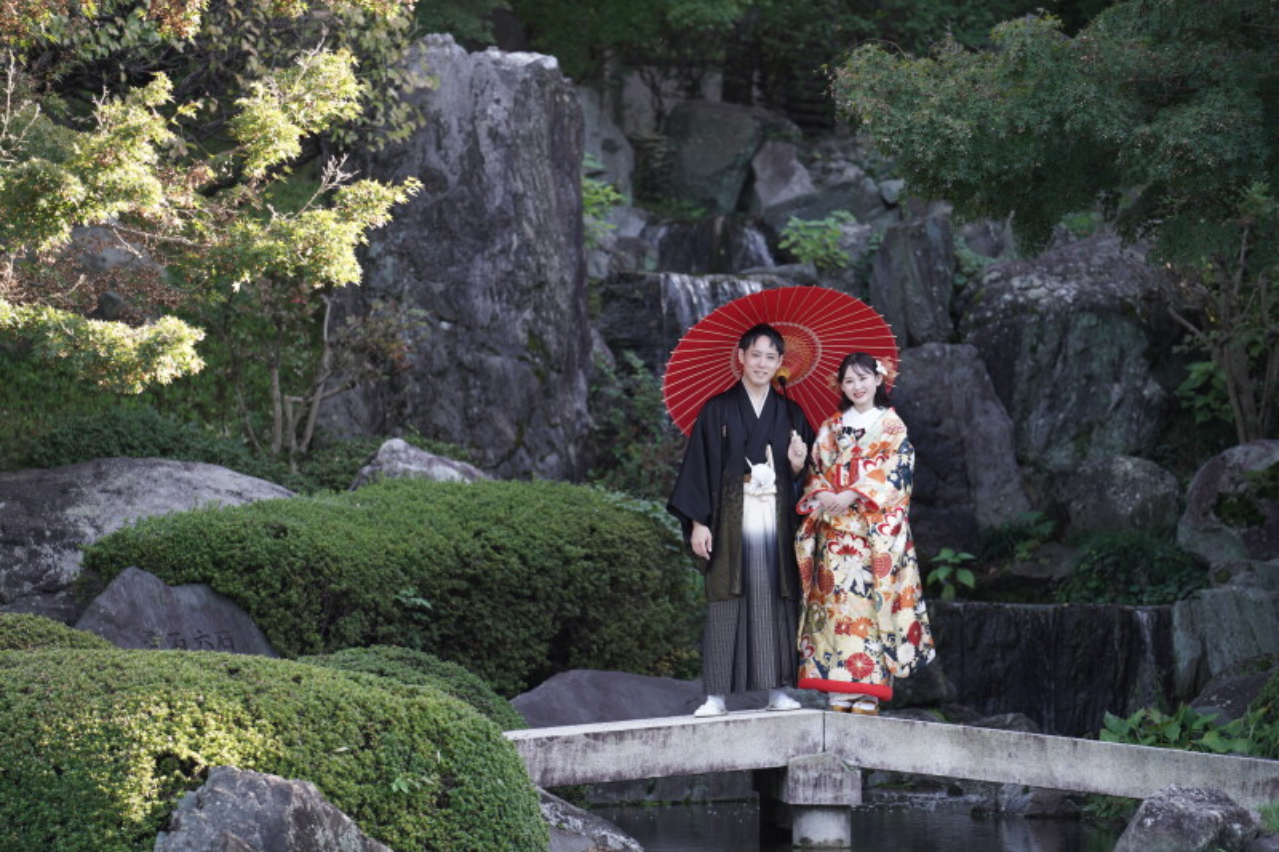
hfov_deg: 10.3
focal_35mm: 200
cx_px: 640
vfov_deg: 6.9
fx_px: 7104
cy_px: 426
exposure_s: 1/200
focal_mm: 200
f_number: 2.8
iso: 160
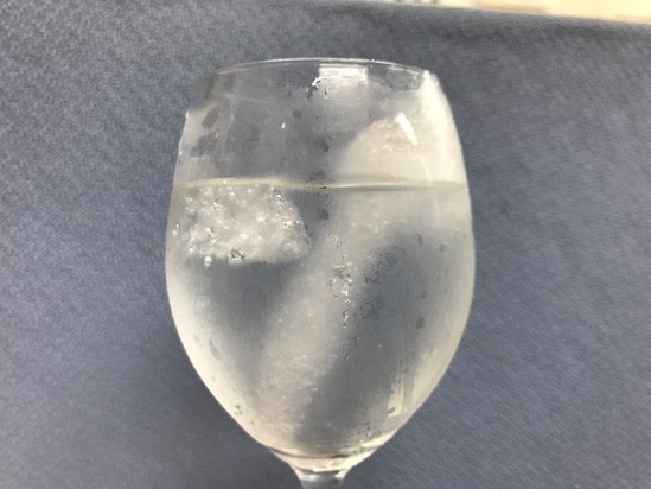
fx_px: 527
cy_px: 244
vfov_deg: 49.8
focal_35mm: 28
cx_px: 326
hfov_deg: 63.4
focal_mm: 3.99
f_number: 1.8
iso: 25
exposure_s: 1/30
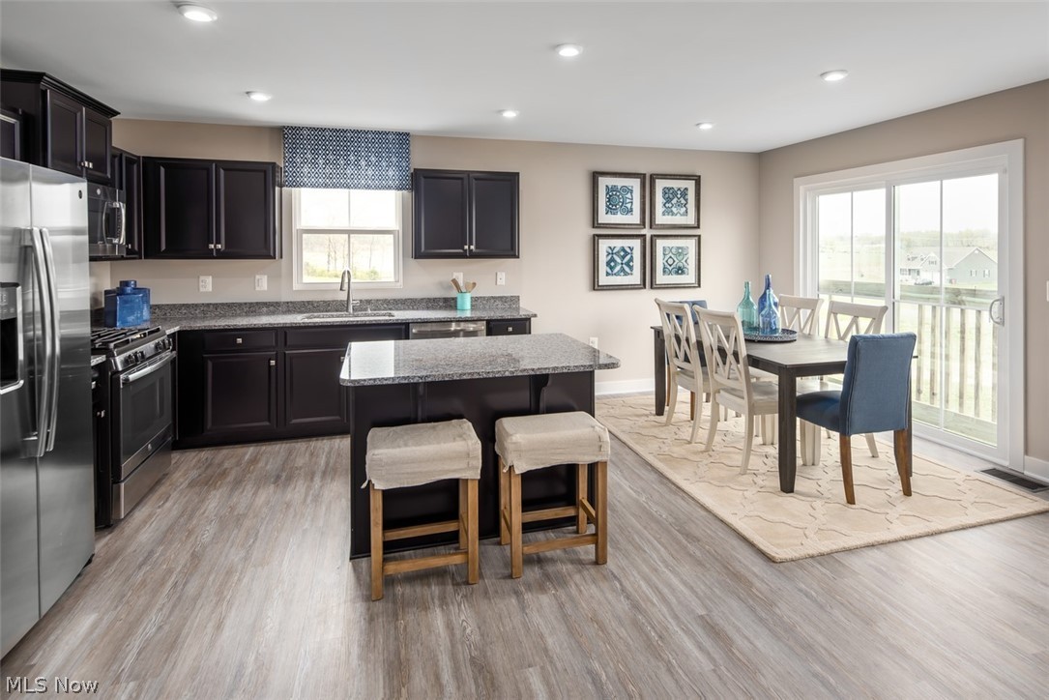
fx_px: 554
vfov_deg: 64.6
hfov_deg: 86.9
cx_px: 524
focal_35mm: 19
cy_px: 350
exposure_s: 1/250
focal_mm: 19
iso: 200
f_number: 8
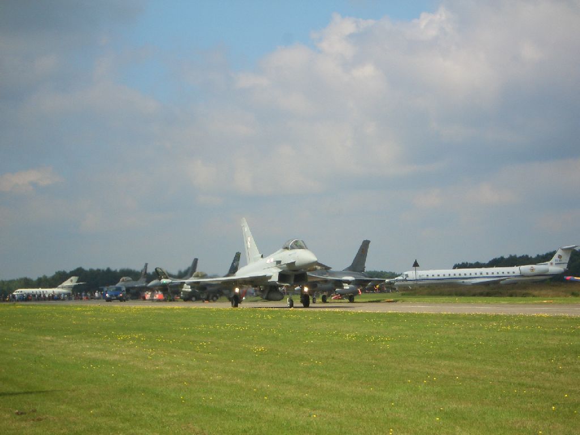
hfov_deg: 18.7
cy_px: 218
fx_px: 1759
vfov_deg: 14.1
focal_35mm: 105
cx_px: 290
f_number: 7.7
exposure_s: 1/200
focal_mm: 17.4
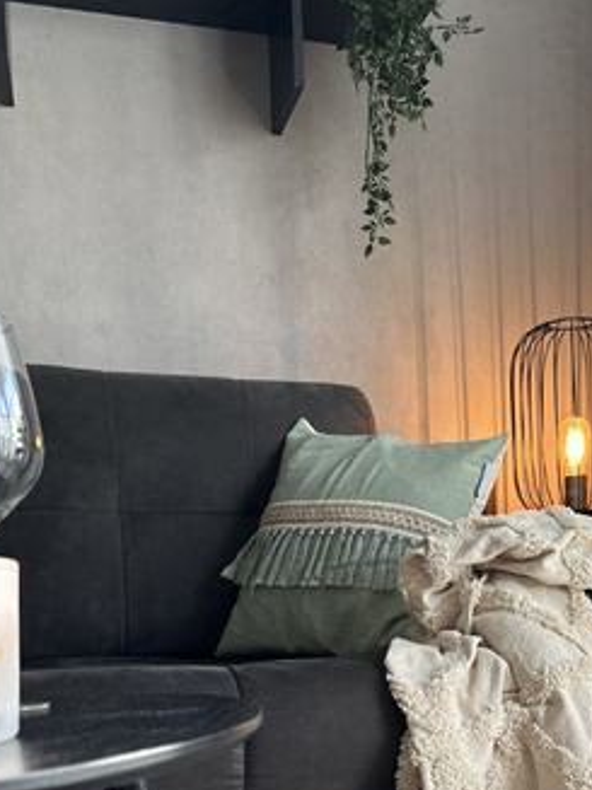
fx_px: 1072
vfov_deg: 37.8
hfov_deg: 30.4
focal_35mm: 47
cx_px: 430
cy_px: 710
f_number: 1.78
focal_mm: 6.86
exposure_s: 1/72
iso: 250
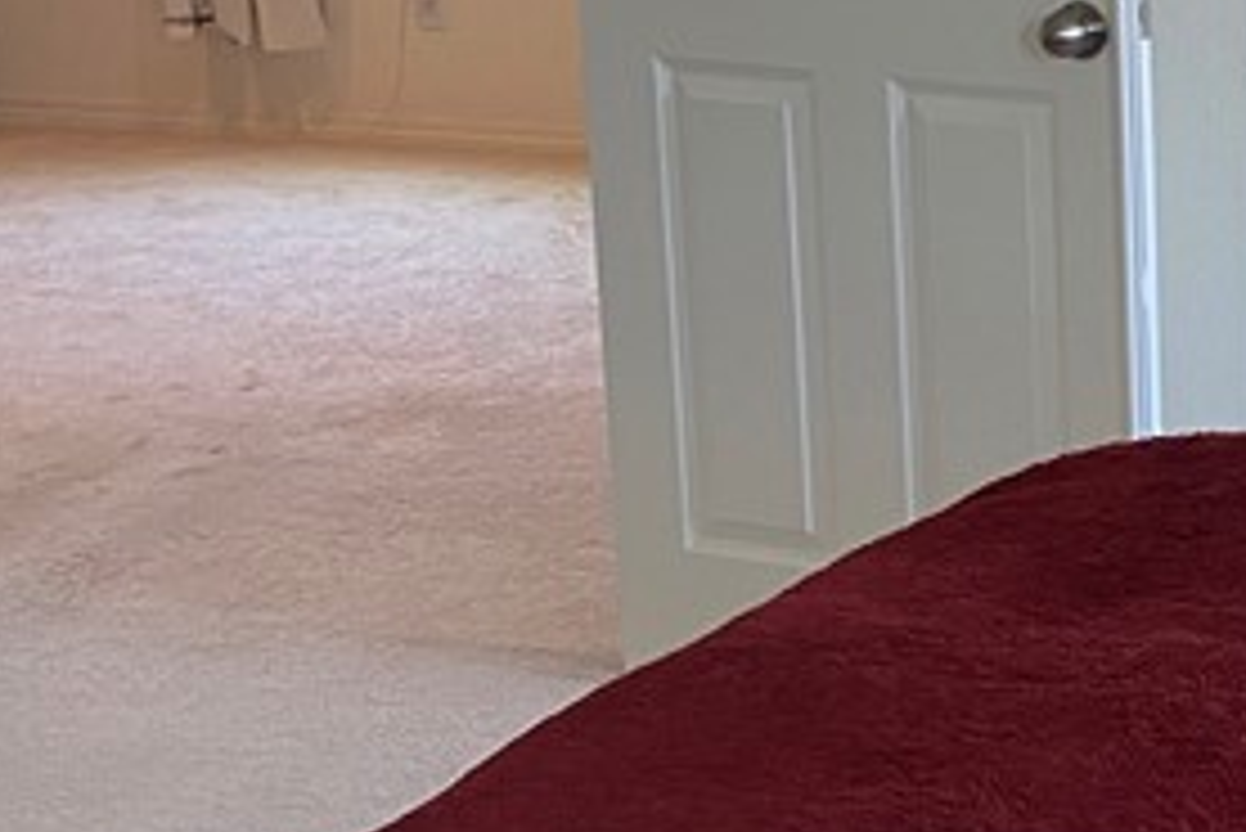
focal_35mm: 100
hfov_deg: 18.0
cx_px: 1916
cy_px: 387
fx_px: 3463
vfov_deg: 13.7
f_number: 1.8
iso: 125
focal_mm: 4.25
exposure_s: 1/60
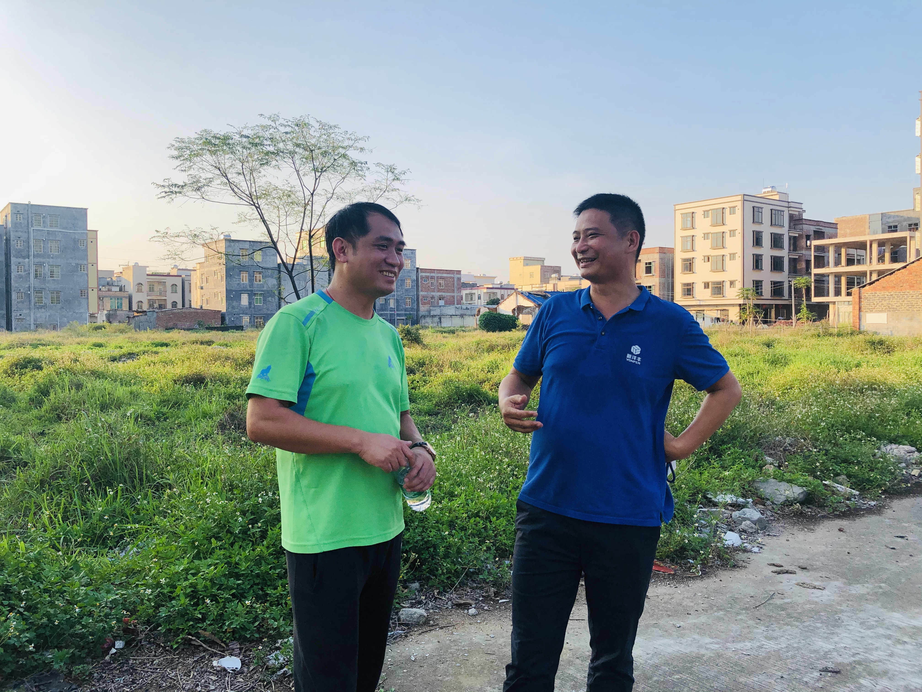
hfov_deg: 63.4
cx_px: 461
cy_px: 346
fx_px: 746
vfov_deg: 49.7
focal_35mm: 28
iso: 20
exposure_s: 1/727
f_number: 1.8
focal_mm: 4
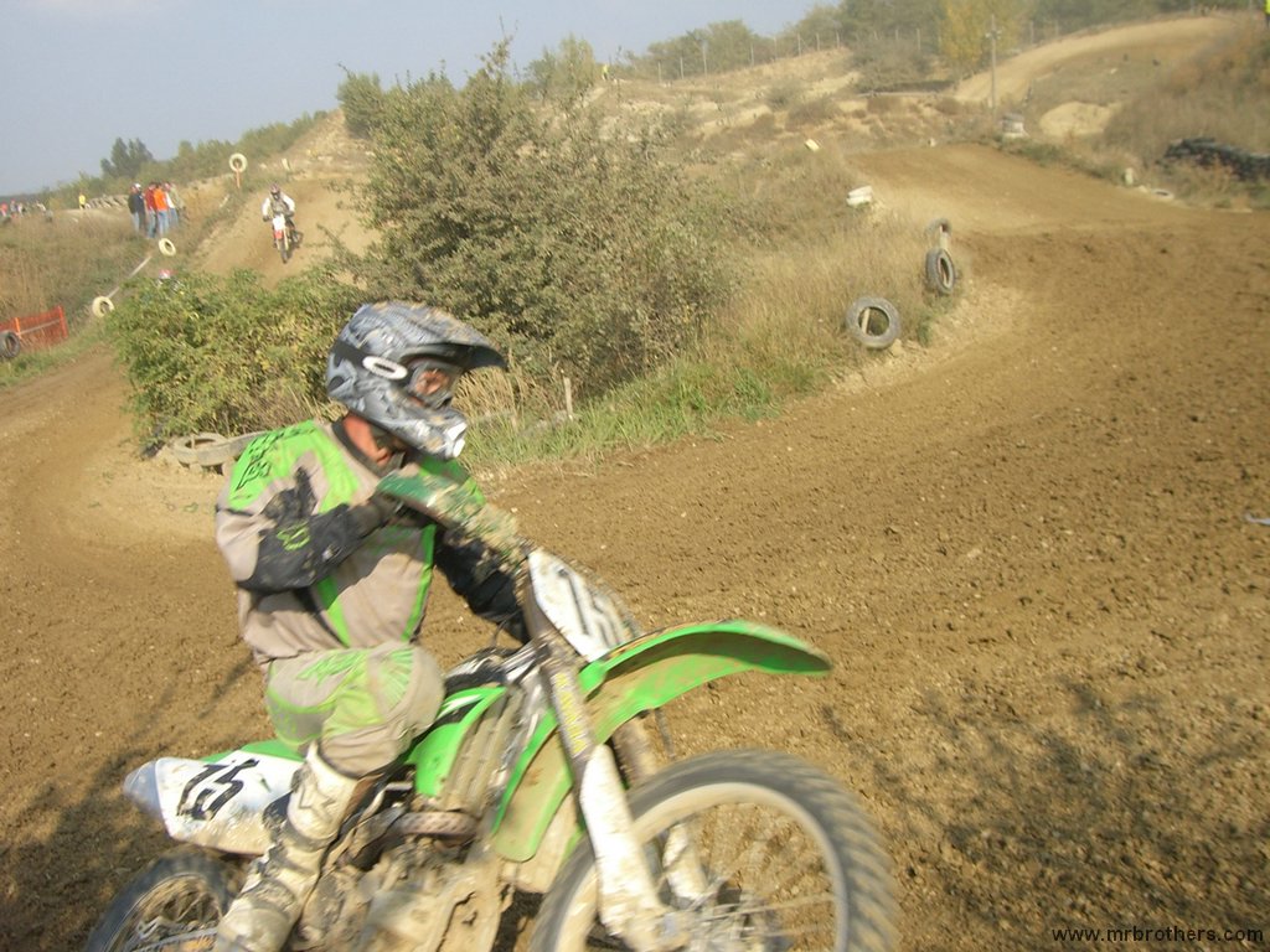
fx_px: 1394
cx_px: 635
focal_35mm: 38
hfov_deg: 49.0
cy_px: 476
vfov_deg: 37.7
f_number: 4.3
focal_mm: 6.2
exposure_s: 1/400
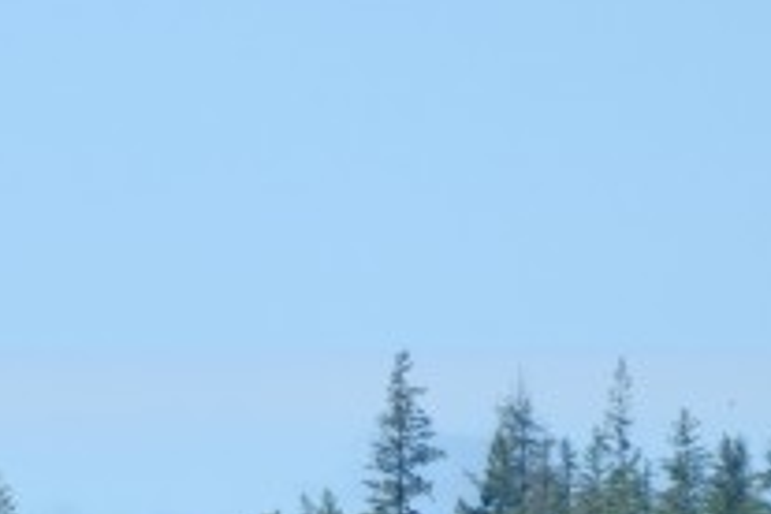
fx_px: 58741
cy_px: 317
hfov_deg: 0.8
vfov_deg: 0.5
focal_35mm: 2743
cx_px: -149
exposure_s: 1/1000
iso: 640
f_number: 8
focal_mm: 420
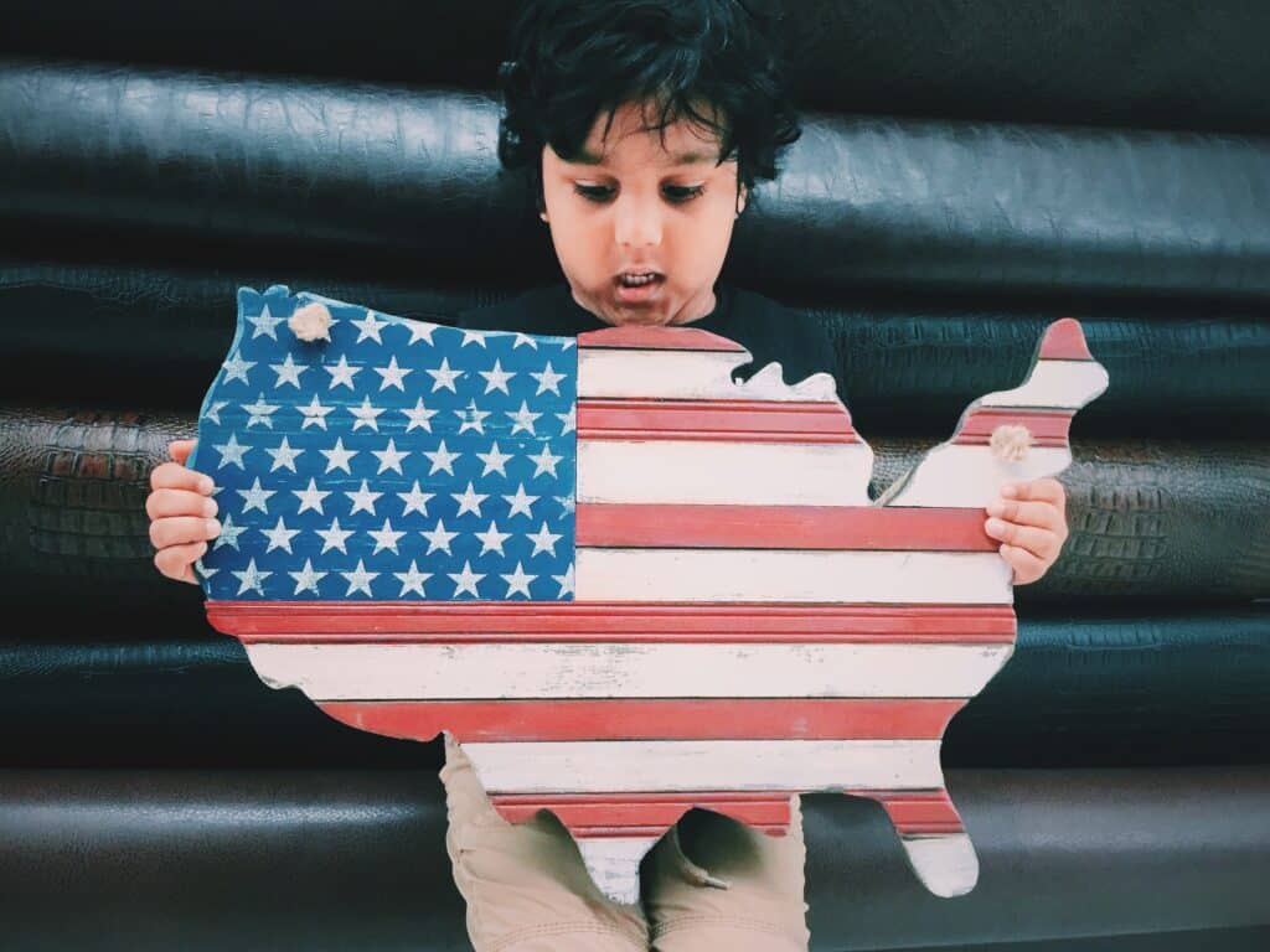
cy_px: 476
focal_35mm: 29
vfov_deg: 48.2
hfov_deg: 61.7
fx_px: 1064
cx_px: 635
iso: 160
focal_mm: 4.15
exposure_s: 1/17
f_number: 2.2
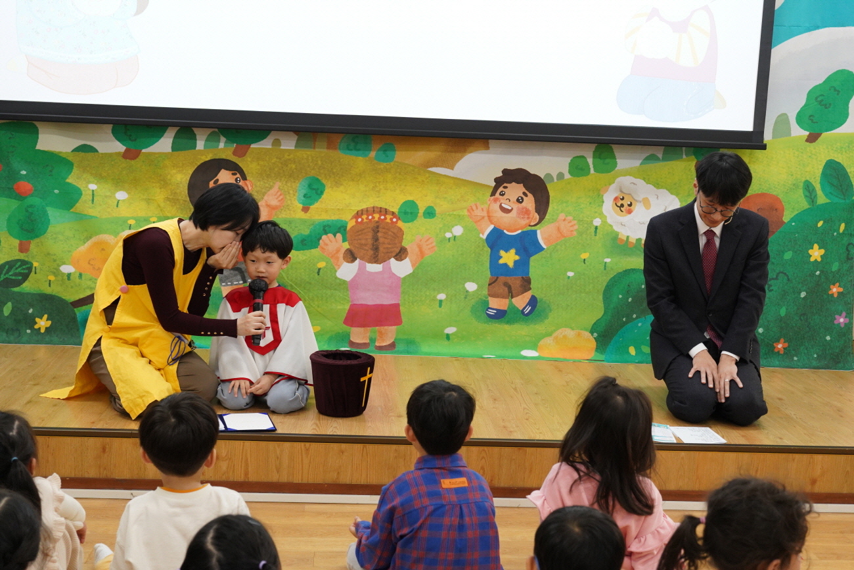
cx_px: 427
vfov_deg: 28.1
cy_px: 285
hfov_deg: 41.1
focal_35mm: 48
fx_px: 1139
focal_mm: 48
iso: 2500
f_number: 5.6
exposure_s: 1/125
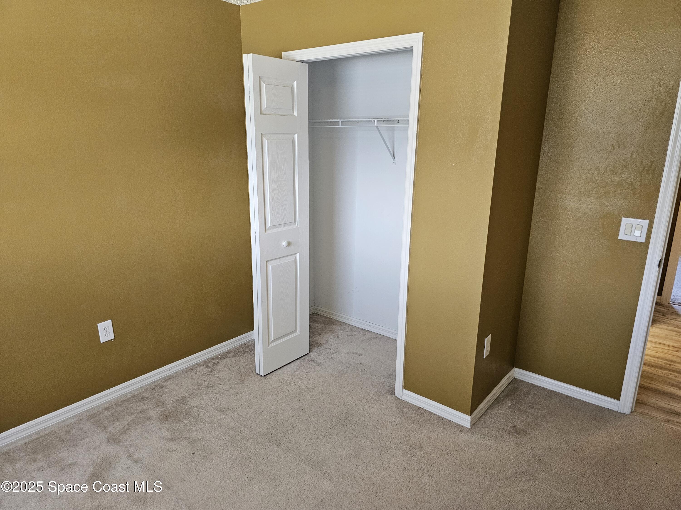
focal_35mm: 23
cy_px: 255
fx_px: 452
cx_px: 340
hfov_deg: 73.9
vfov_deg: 58.9
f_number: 1.7
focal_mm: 6.3
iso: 500
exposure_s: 1/120
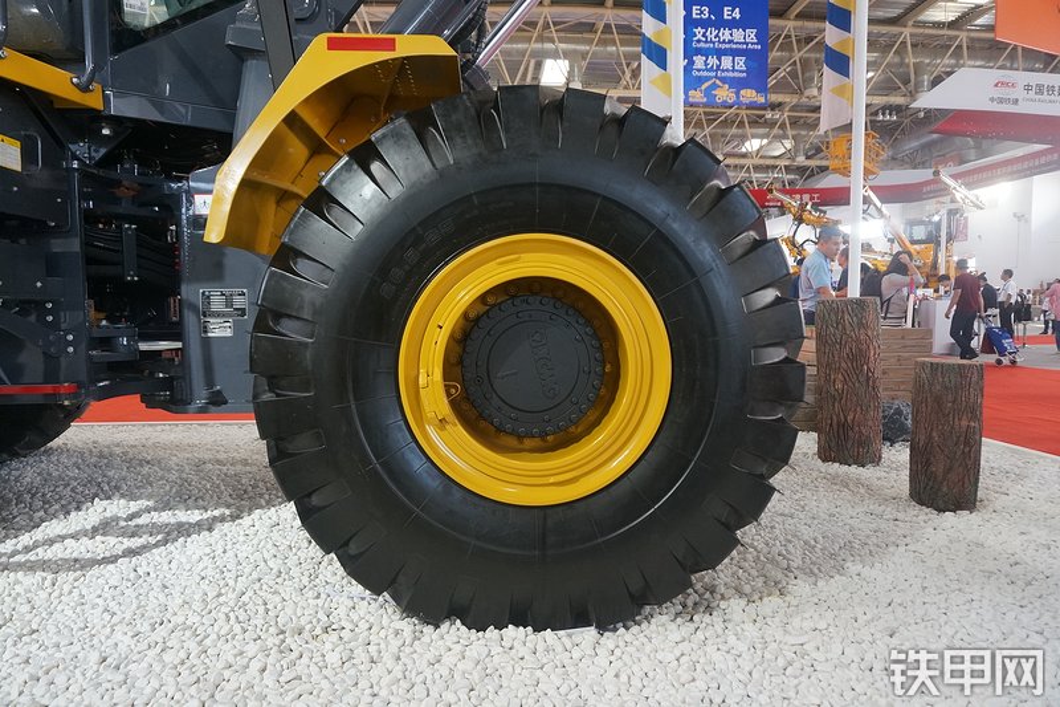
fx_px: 706
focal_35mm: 24
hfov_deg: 73.8
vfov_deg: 53.1
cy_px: 354
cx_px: 530
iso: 640
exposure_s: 1/60
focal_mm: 16
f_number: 4
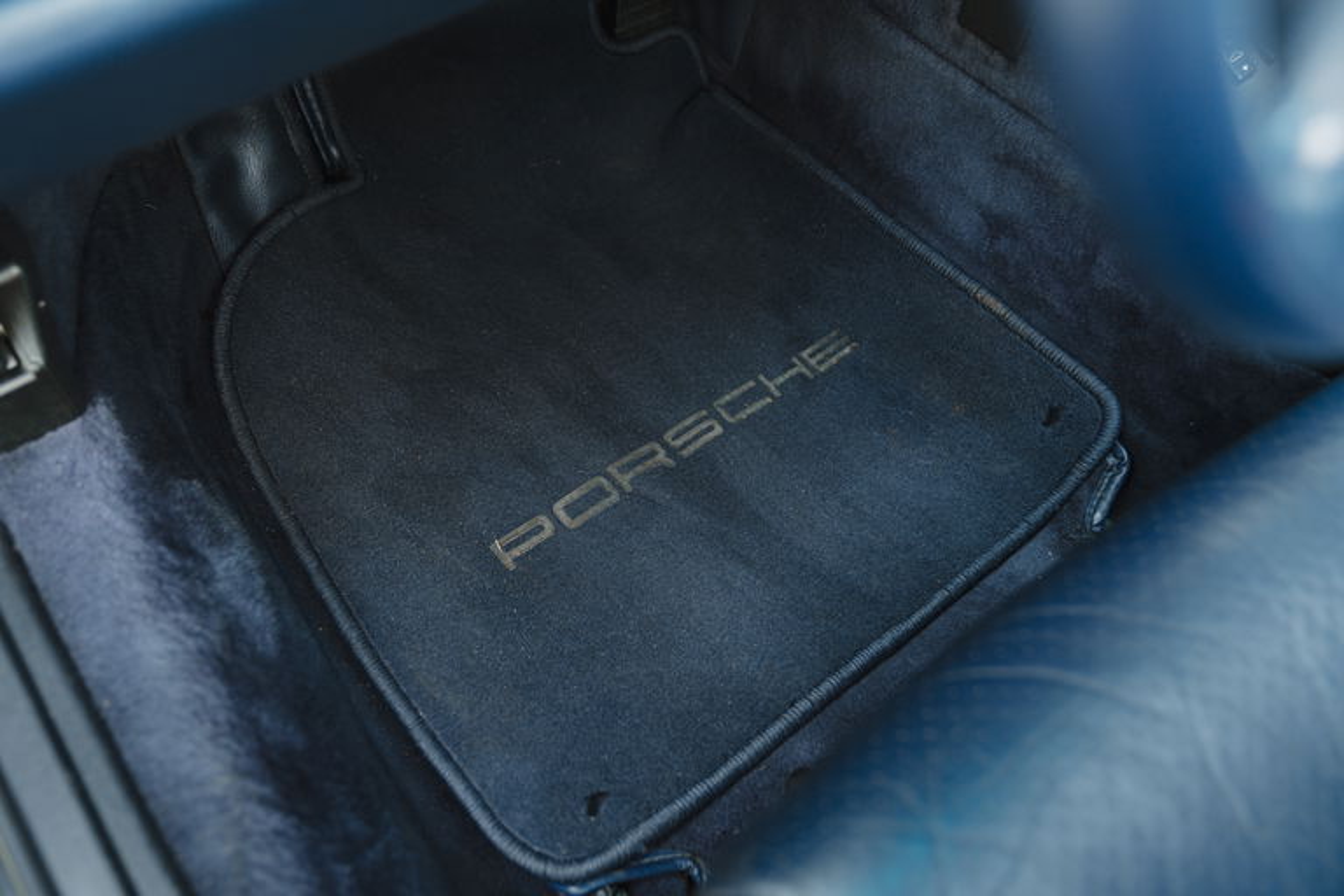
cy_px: 448
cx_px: 672
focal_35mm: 30
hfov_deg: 61.9
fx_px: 1120
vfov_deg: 43.6
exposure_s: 1/60
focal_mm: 30
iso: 160
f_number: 2.8
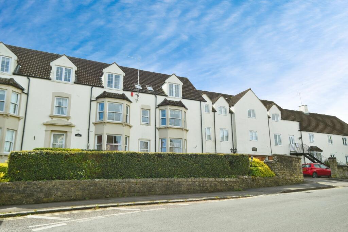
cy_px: 116
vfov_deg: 49.6
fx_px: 251
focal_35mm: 26
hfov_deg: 69.4
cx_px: 174
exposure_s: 1/500
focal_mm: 26
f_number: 11
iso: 400
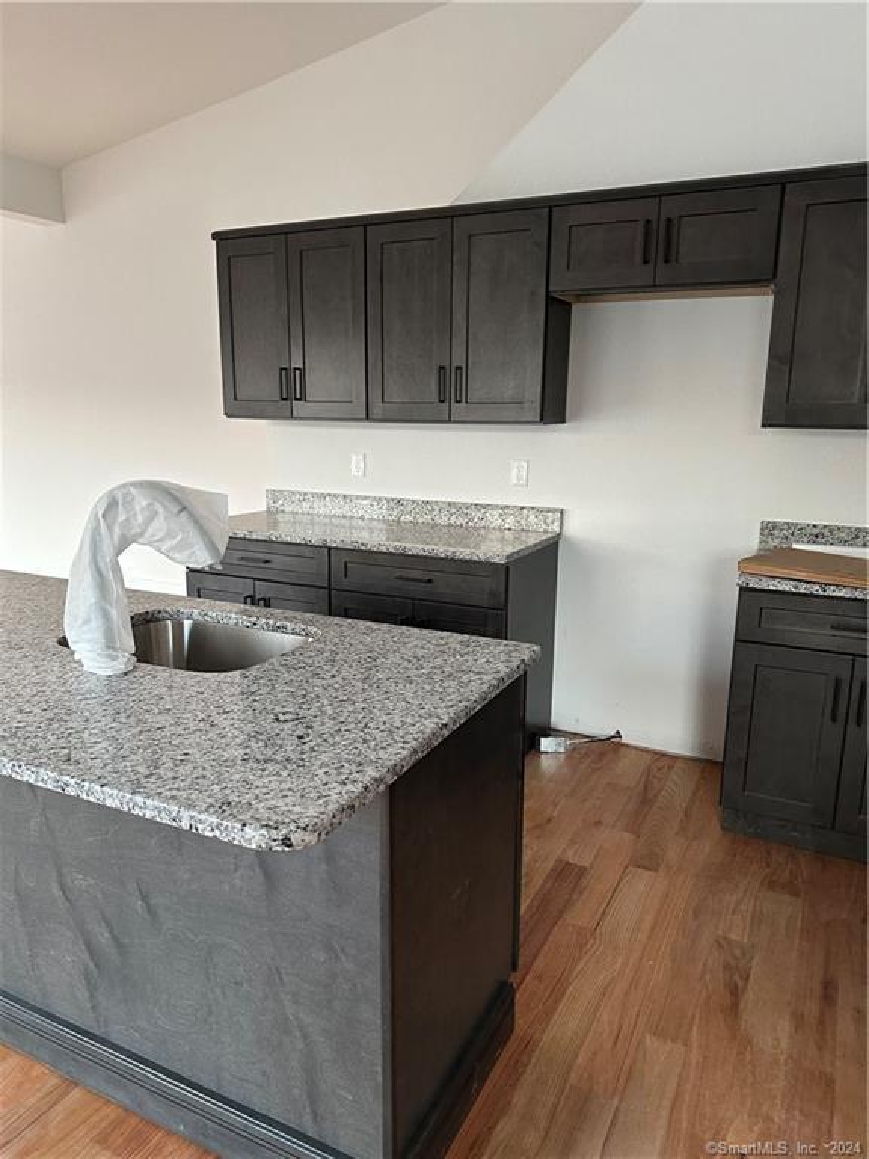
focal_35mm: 24
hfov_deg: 56.8
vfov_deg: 71.6
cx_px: 434
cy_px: 580
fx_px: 803
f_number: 1.78
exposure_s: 1/60
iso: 320
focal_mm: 6.86
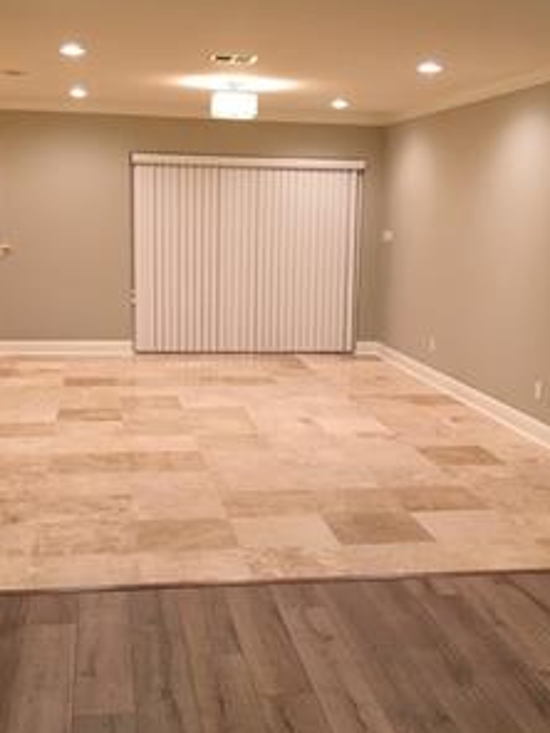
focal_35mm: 47
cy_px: 386
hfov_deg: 30.9
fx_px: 996
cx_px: 268
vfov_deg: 40.4
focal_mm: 4.15
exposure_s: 1/30
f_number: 2.2
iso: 100
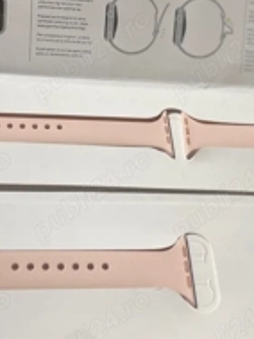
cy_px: 77
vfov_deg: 34.1
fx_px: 537
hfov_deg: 26.6
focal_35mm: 55
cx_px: 127
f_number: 1.6
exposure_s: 1/67
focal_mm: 4.2
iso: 125
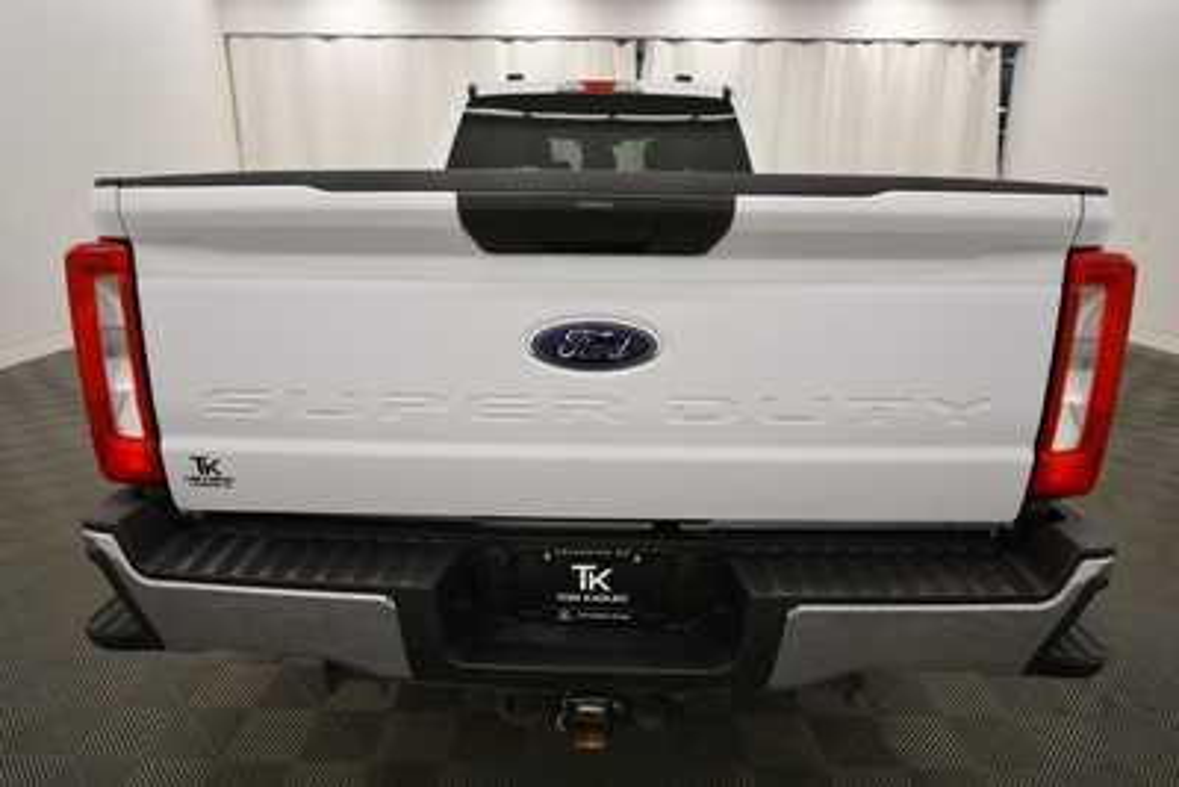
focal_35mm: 21
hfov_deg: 81.2
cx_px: 590
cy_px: 394
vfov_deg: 59.5
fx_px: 688
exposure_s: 1/250
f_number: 5
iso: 720
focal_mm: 14
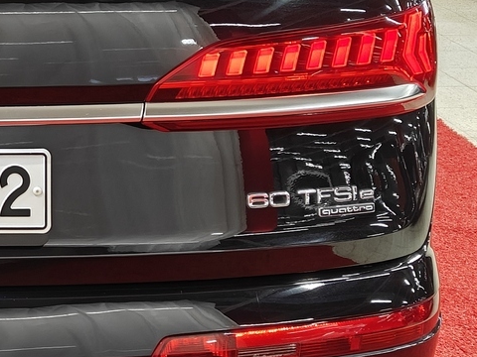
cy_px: 82
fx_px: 1240
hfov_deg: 20.2
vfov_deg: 16.3
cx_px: -116
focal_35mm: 90
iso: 80
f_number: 1.8
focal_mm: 5.59
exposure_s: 1/50
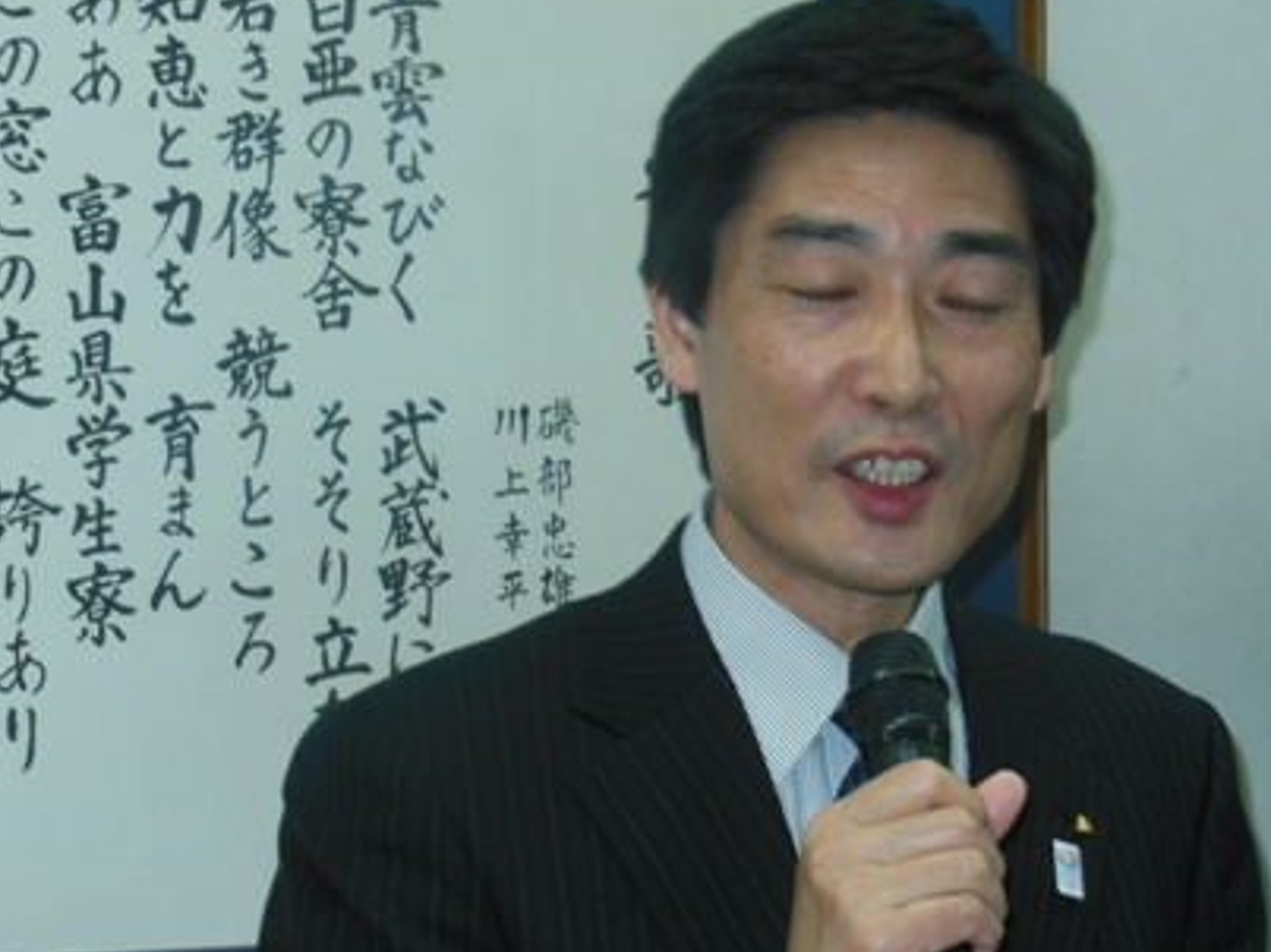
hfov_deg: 16.6
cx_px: 606
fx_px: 4368
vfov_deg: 12.4
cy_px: 485
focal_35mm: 119
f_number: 5.7
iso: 400
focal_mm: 19.1
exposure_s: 1/60
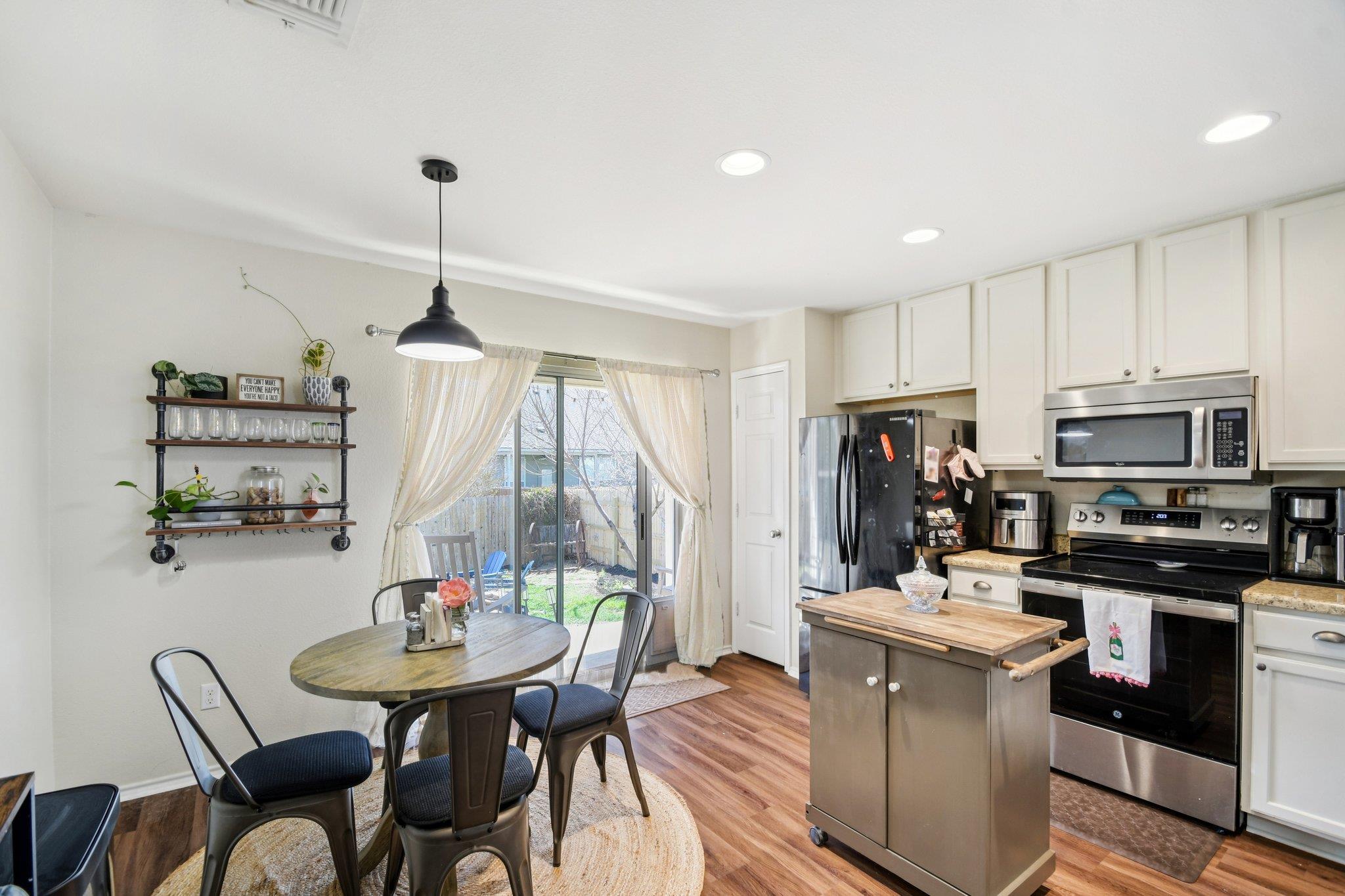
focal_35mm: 15
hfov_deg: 100.4
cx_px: 672
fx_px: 560
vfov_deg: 77.3
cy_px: 448
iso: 400
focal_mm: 10
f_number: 8
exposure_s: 1/13
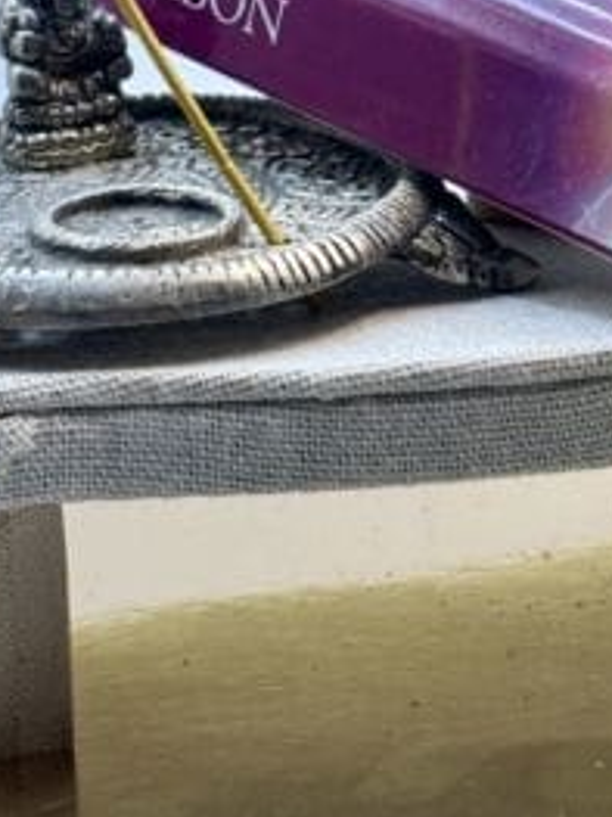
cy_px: 67
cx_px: 488
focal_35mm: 132
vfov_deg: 14.8
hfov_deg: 11.2
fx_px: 3114
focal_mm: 5.96
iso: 100
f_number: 1.6
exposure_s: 1/50
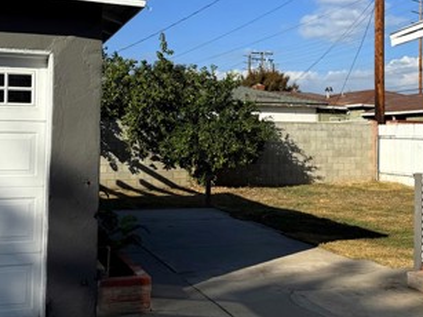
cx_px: 243
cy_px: 108
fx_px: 611
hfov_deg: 38.1
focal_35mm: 50
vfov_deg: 28.9
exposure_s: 1/7353
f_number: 1.78
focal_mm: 6.76
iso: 80
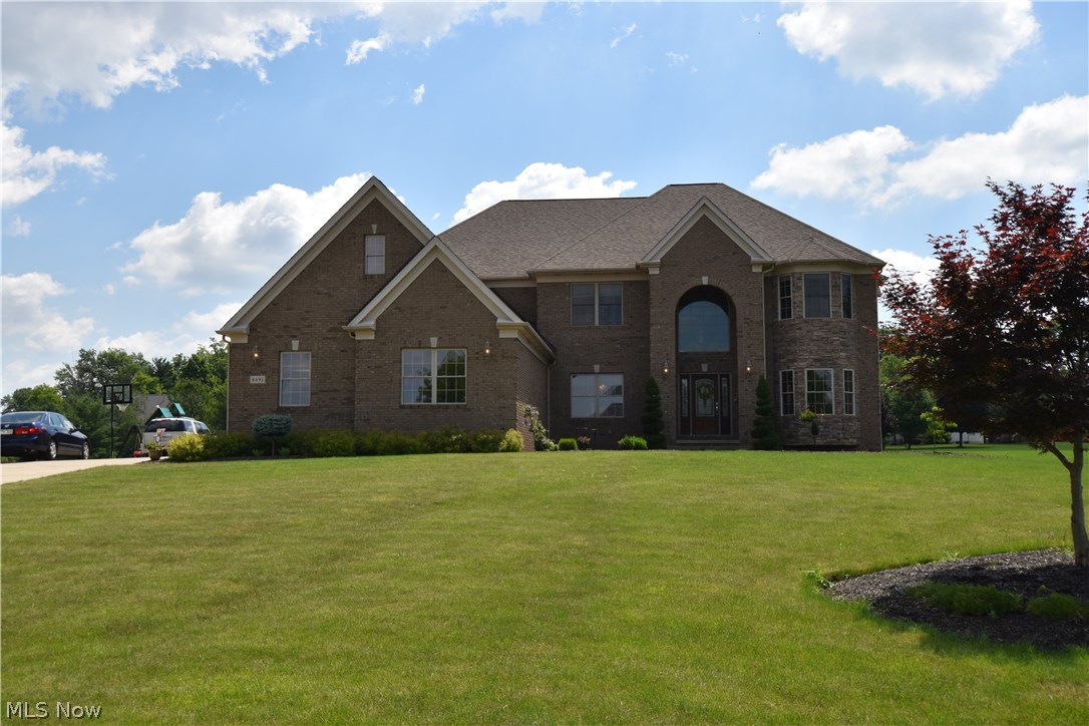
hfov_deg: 53.1
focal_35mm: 36
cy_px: 363
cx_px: 544
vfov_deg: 36.9
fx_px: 1089
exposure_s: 1/200
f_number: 10
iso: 100
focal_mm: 24
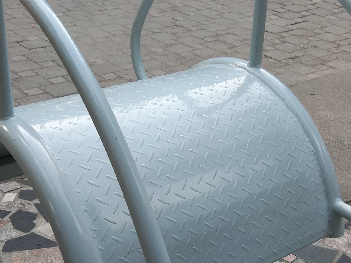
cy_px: 174
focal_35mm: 66
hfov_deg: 29.4
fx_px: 669
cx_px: 196
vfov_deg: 22.2
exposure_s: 1/100
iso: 100
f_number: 2.2
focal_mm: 3.69
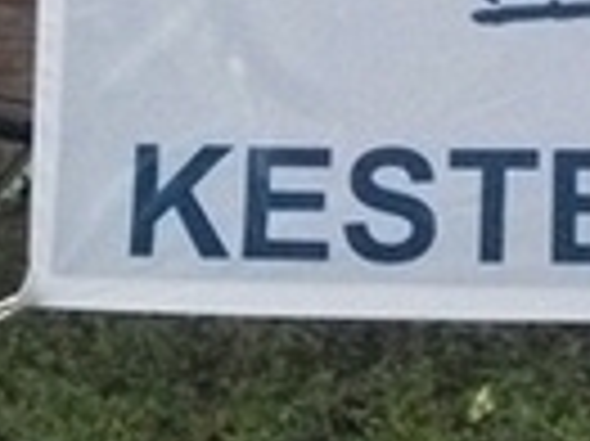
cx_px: 748
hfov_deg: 4.5
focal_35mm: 439
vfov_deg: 3.4
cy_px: -446
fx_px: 7476
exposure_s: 1/250
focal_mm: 17.1
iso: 618
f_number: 5.2
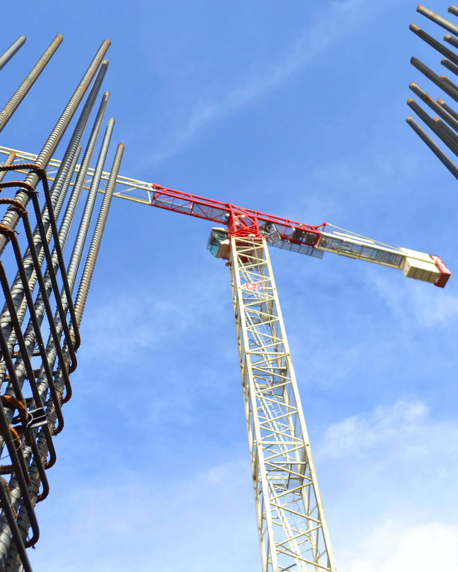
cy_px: 292
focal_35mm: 39
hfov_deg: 38.2
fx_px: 661
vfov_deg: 46.8
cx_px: 227
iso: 100
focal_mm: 18
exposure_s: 1/250
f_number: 5.6
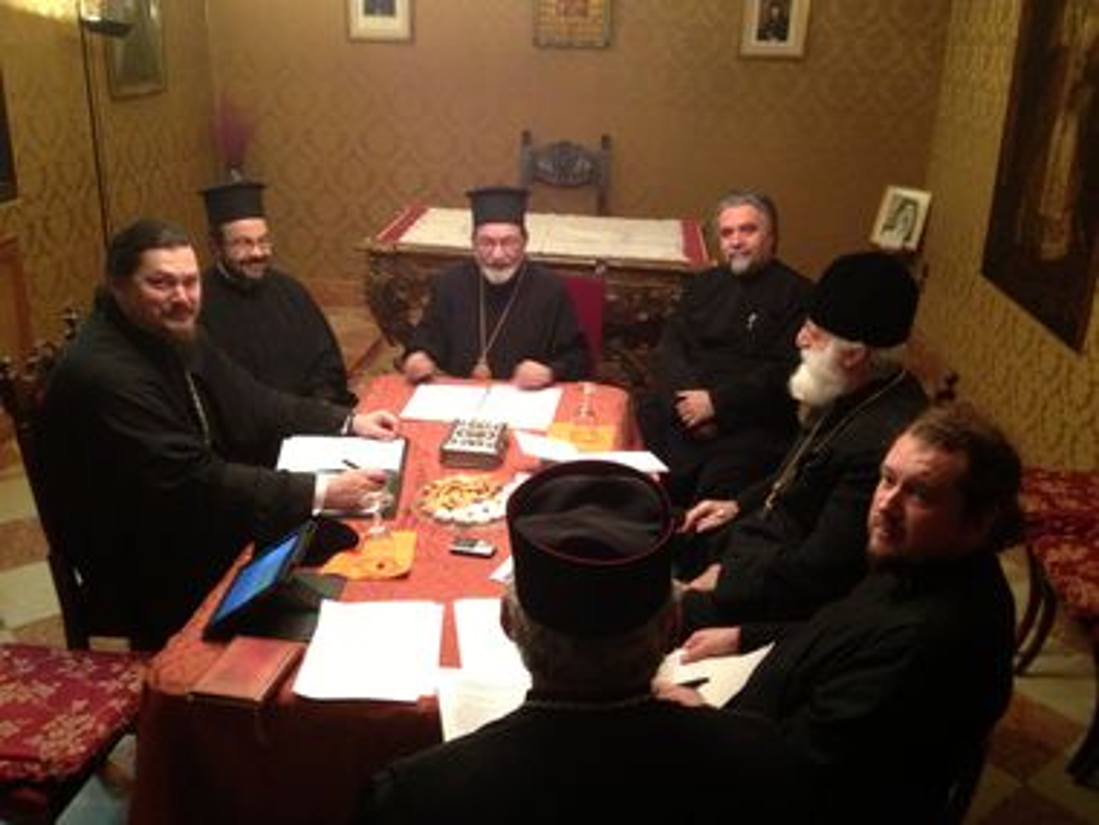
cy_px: 412
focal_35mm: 35
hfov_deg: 52.6
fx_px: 1111
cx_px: 550
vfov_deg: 40.7
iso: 400
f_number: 2.4
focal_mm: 4.28
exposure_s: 1/20
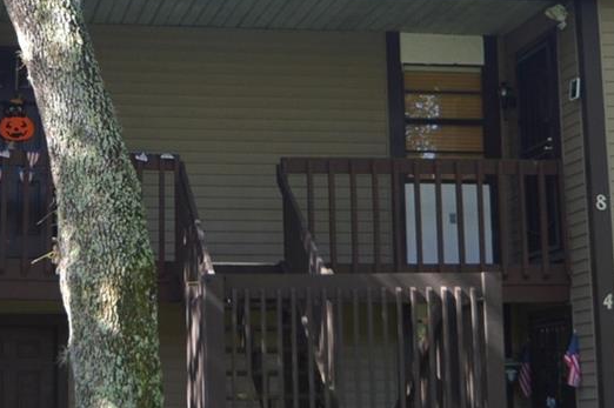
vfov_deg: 14.8
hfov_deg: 21.9
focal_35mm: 92
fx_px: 1568
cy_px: 178
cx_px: 141
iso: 250
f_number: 5.6
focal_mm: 20
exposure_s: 1/125
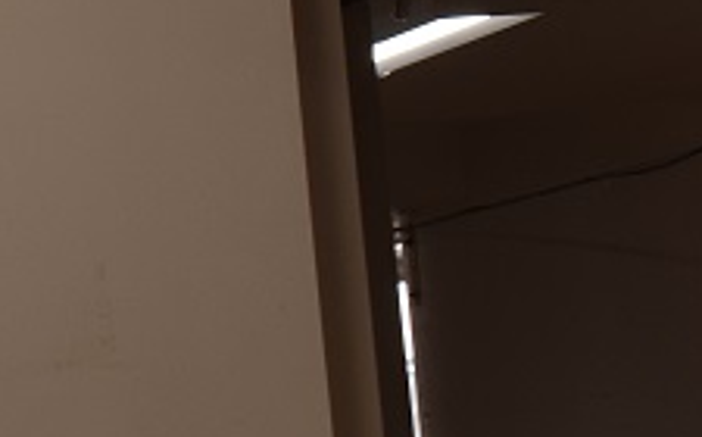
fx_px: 6440
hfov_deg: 6.1
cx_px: -602
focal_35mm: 337
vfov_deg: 3.9
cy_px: 268
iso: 400
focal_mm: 55
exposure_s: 1/160
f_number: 6.3
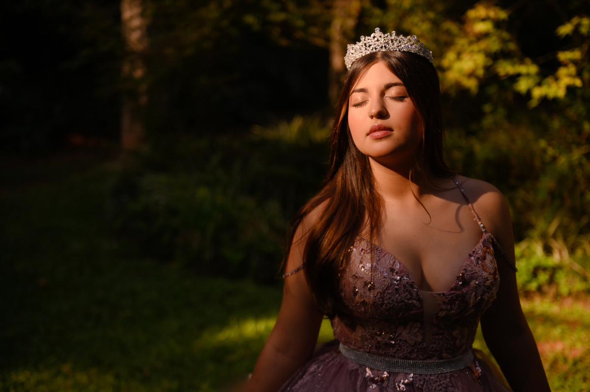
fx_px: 917
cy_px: 196
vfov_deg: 24.2
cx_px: 295
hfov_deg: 35.7
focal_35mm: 56
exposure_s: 1/5000
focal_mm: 56
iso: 250
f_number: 2.8
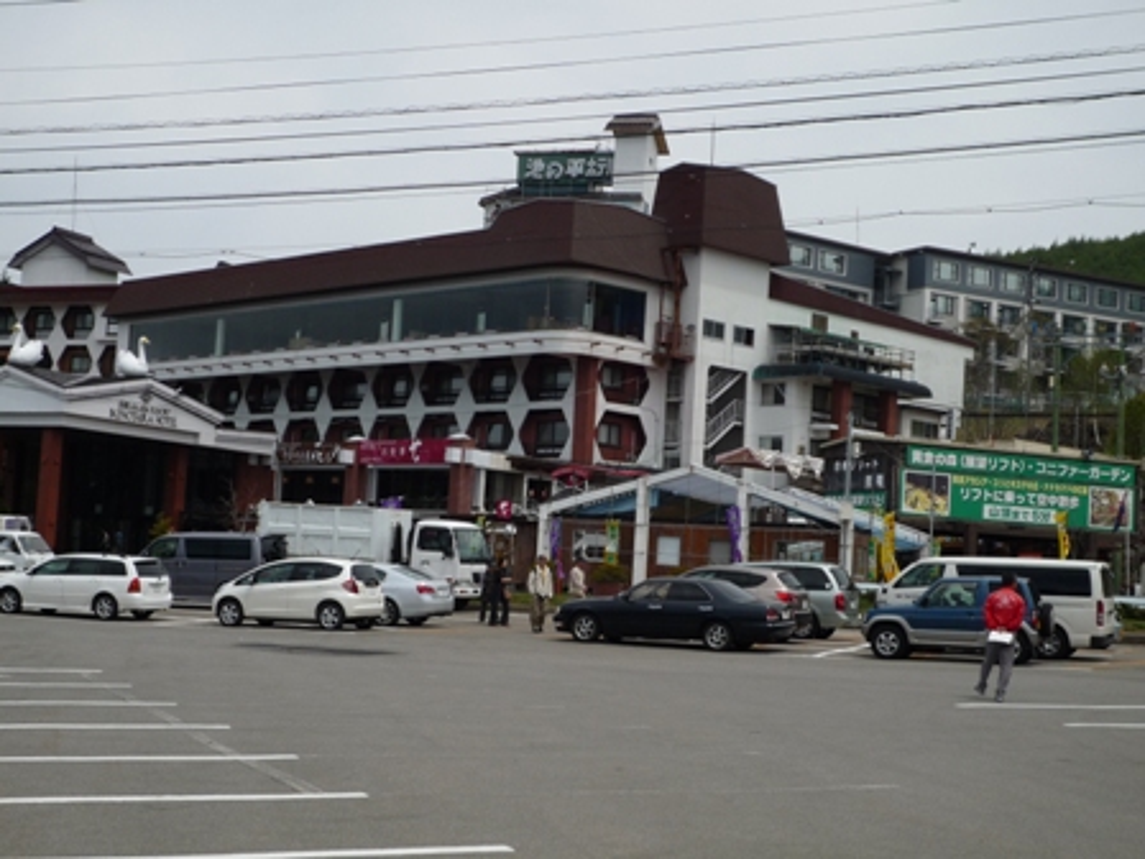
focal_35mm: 59
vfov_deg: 24.8
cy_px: 430
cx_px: 572
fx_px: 1952
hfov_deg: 32.7
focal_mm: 10.4
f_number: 5
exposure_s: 1/800
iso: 100
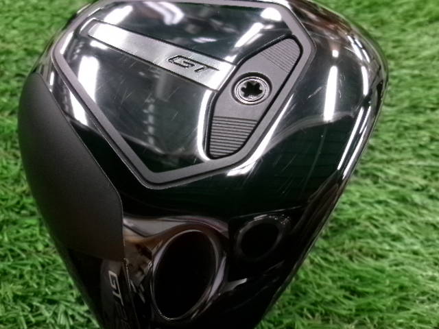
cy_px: 164
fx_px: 355
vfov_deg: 49.7
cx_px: 220
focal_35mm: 28
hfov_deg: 63.4
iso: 800
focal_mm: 5.1
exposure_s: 1/34
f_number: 3.9
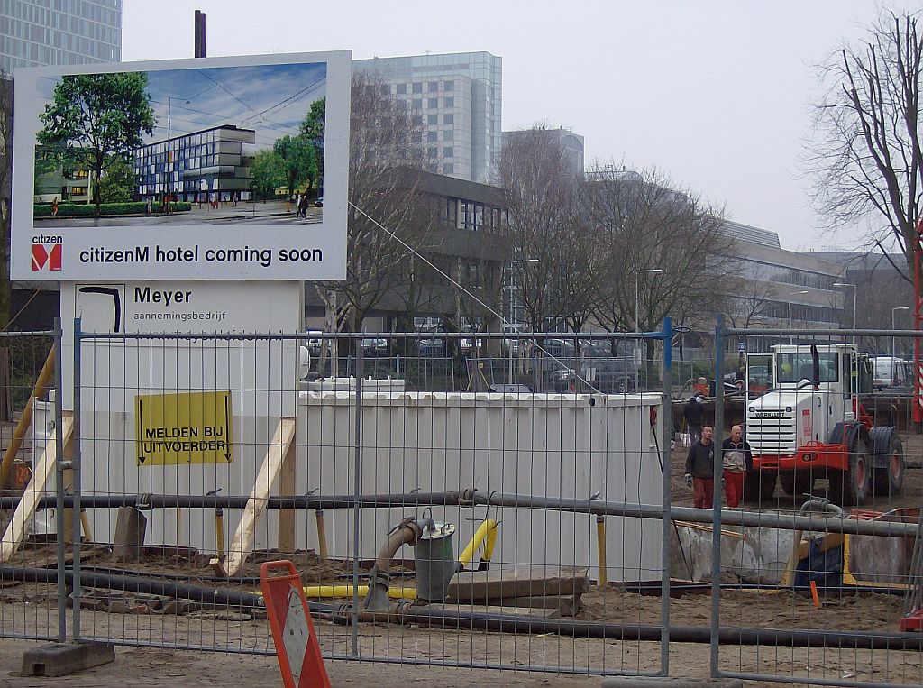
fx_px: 1862
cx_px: 462
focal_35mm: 70
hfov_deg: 27.8
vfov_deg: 20.9
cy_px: 344
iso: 100
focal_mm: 11.6
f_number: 3.7
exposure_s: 1/270
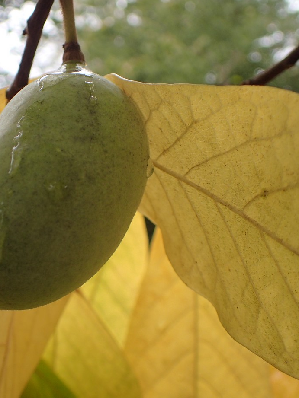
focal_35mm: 45
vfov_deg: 42.1
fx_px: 518
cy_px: 193
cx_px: 52
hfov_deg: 31.2
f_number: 2.3
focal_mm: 5.5
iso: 100
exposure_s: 1/160
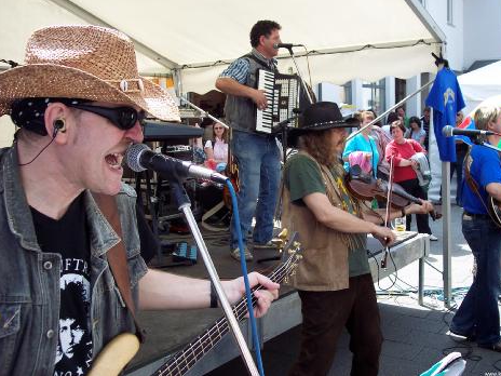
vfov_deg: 34.3
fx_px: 608
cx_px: 267
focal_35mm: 42
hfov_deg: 44.8
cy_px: 174
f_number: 3.4
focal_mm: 8
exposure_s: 1/250
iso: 100
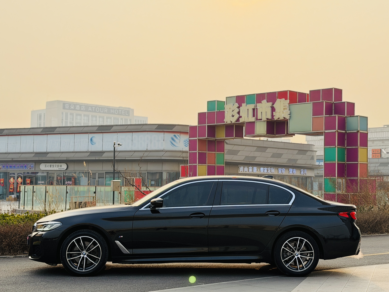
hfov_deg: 39.7
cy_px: 146
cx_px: 194
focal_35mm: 48
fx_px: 539
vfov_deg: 30.3
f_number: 1.78
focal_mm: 6.76
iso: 100
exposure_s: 1/1403
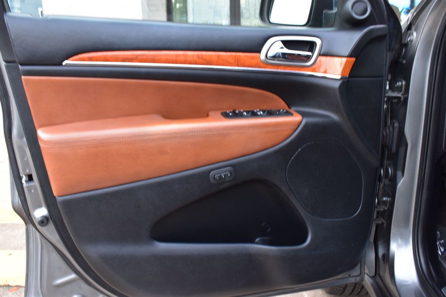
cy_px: 148
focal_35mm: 33
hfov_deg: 57.2
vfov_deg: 39.9
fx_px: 409
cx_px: 223
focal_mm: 22
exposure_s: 1/20
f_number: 6.3
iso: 400
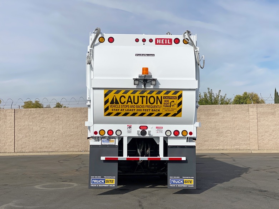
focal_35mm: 52
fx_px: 419
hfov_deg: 36.8
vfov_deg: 28.0
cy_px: 104
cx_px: 140
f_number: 2
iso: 25
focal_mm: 6
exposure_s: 1/3425
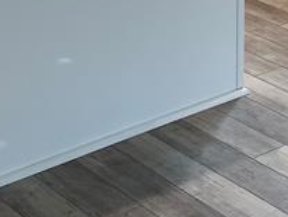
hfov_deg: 15.2
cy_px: -305
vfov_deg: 10.1
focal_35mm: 129
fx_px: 1075
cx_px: 211
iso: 64
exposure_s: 1/60
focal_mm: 5.1
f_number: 1.6
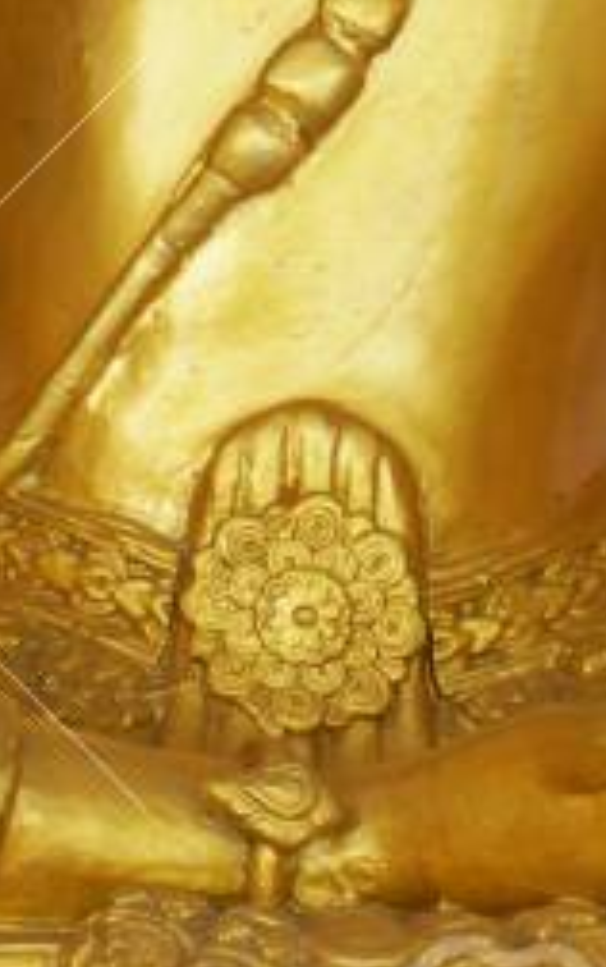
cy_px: 403
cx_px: 328
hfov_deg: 4.7
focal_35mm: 283
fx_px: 7461
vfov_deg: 7.4
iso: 100
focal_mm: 36
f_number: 5.6
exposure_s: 1/50
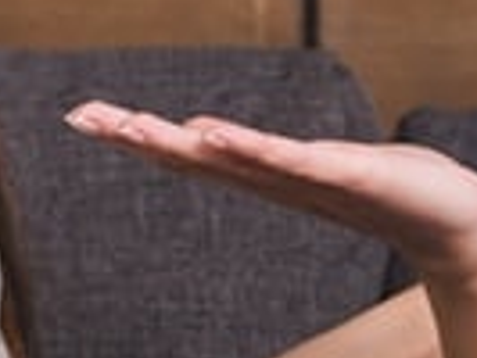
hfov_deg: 4.4
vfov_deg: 3.3
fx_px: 6262
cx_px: 495
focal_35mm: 454
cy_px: -29
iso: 160
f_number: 5.6
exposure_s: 1/200
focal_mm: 70
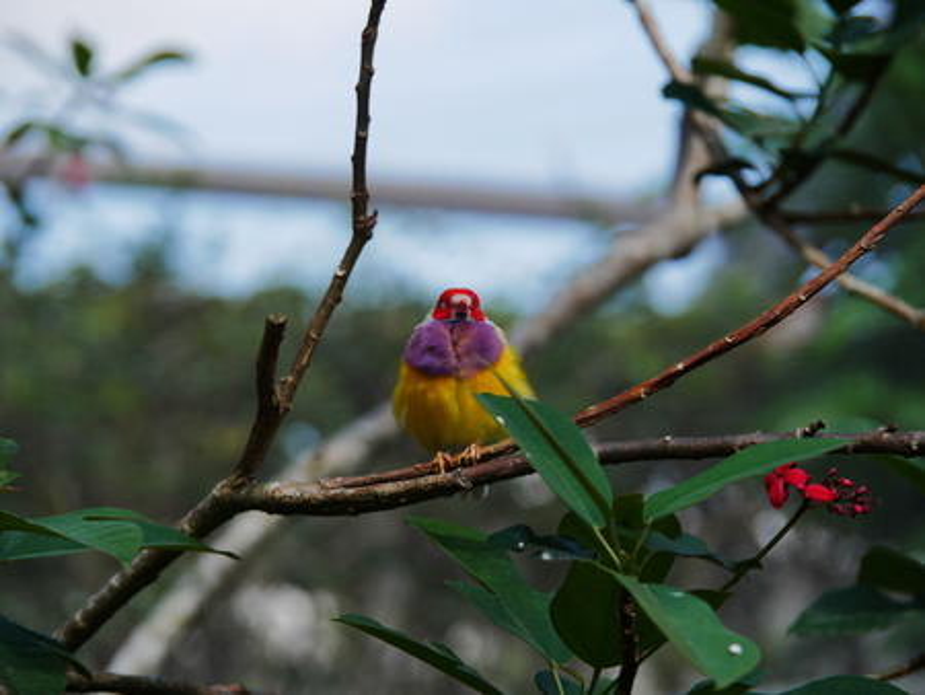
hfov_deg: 9.9
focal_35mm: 200
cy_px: 348
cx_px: 462
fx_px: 5347
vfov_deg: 7.4
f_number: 5.6
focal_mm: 100
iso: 200
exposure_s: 1/320
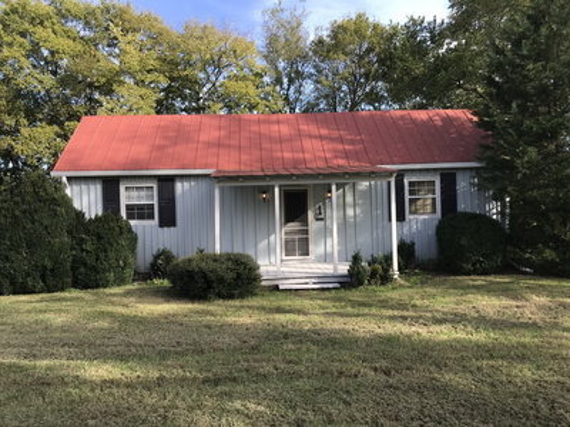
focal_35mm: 28
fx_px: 461
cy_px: 214
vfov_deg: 49.7
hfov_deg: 63.4
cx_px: 285
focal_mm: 3.99
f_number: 1.8
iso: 20
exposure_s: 1/535
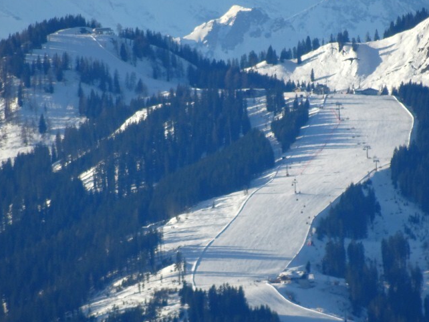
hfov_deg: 1.7
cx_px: 216
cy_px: 87
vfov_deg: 1.3
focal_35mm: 1148
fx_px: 14233
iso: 80
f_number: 6.4
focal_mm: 123
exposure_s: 1/400
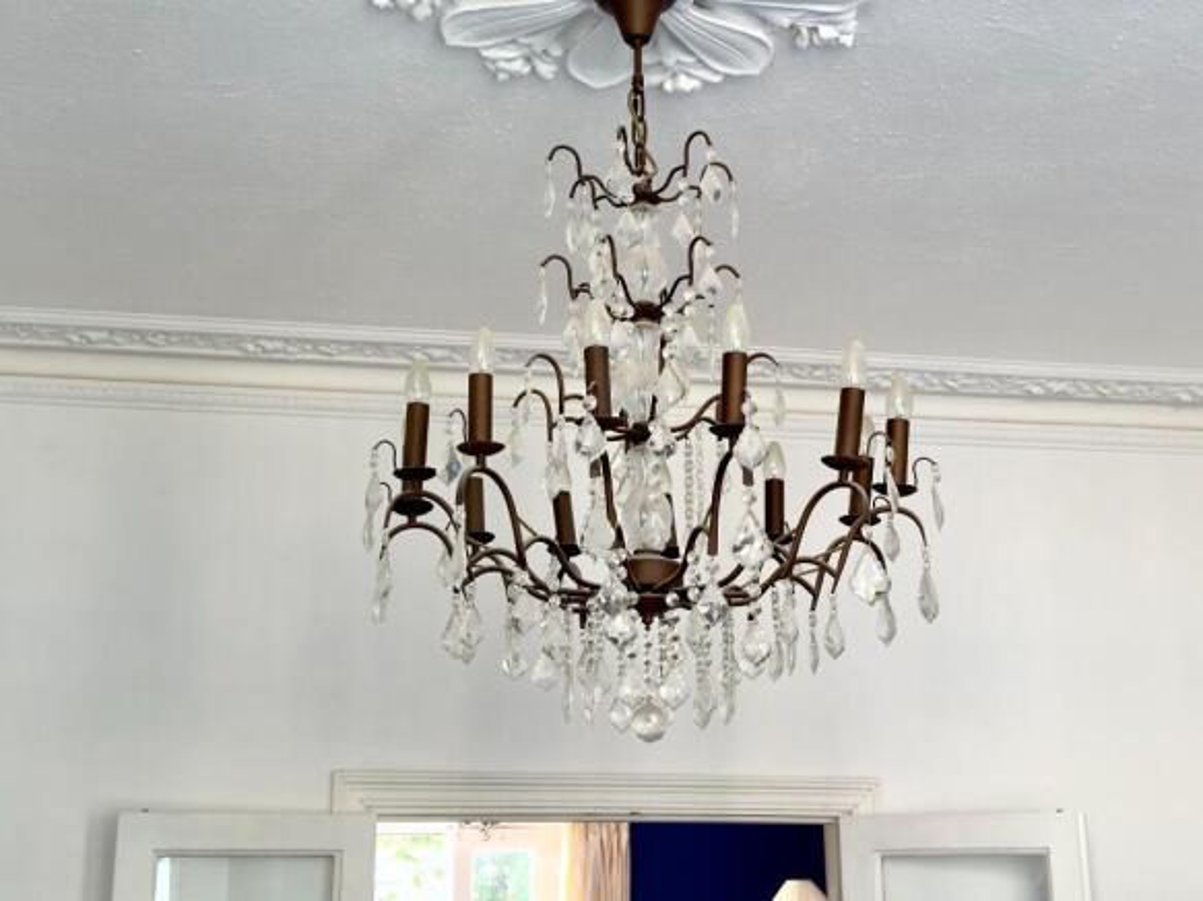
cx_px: 602
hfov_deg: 39.7
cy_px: 450
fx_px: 1668
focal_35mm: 48
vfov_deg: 30.3
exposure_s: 1/50
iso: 64
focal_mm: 6.86
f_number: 1.78
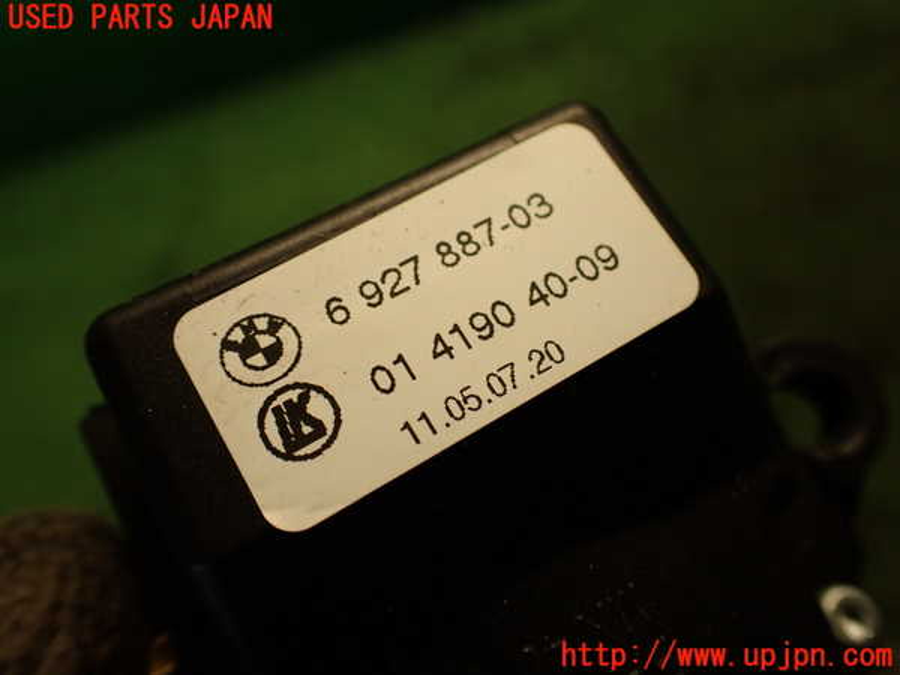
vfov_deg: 44.2
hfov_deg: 56.8
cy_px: 338
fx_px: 832
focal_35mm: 32
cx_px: 450
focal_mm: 5.79
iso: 200
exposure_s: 1/50
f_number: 2.4
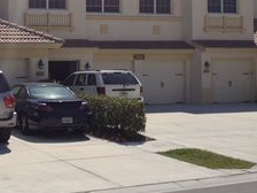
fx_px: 579
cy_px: 75
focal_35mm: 78
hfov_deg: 24.1
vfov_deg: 18.9
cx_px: 14
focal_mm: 4.28
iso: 64
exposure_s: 1/3067
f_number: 2.4
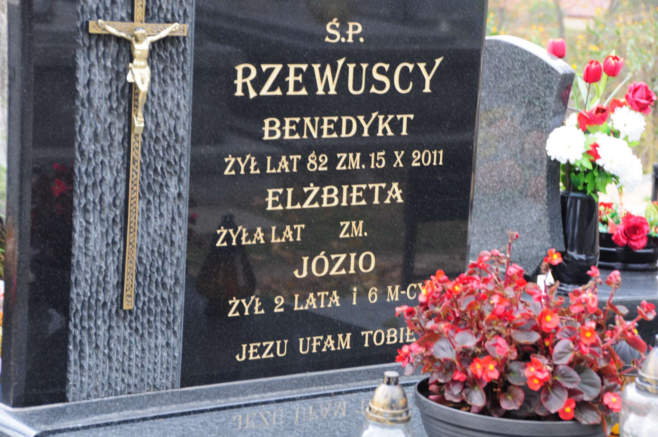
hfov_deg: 19.5
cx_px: 329
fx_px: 1917
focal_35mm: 105
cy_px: 218
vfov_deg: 13.0
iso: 500
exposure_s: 1/125
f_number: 7.1
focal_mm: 70
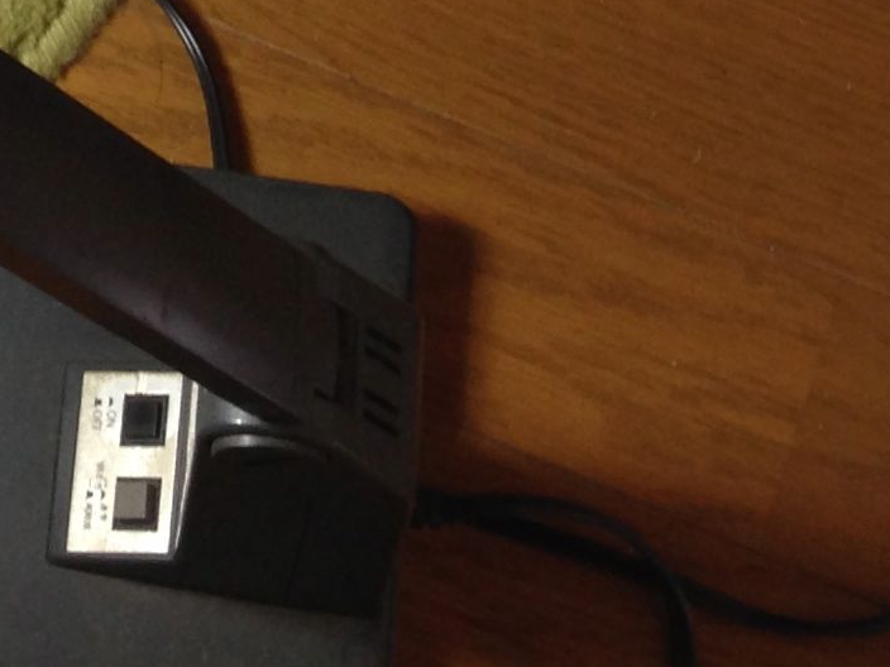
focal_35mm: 153
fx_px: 3934
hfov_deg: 12.5
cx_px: -306
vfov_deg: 9.1
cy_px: -711
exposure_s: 1/20
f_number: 2.4
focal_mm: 4.12
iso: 80
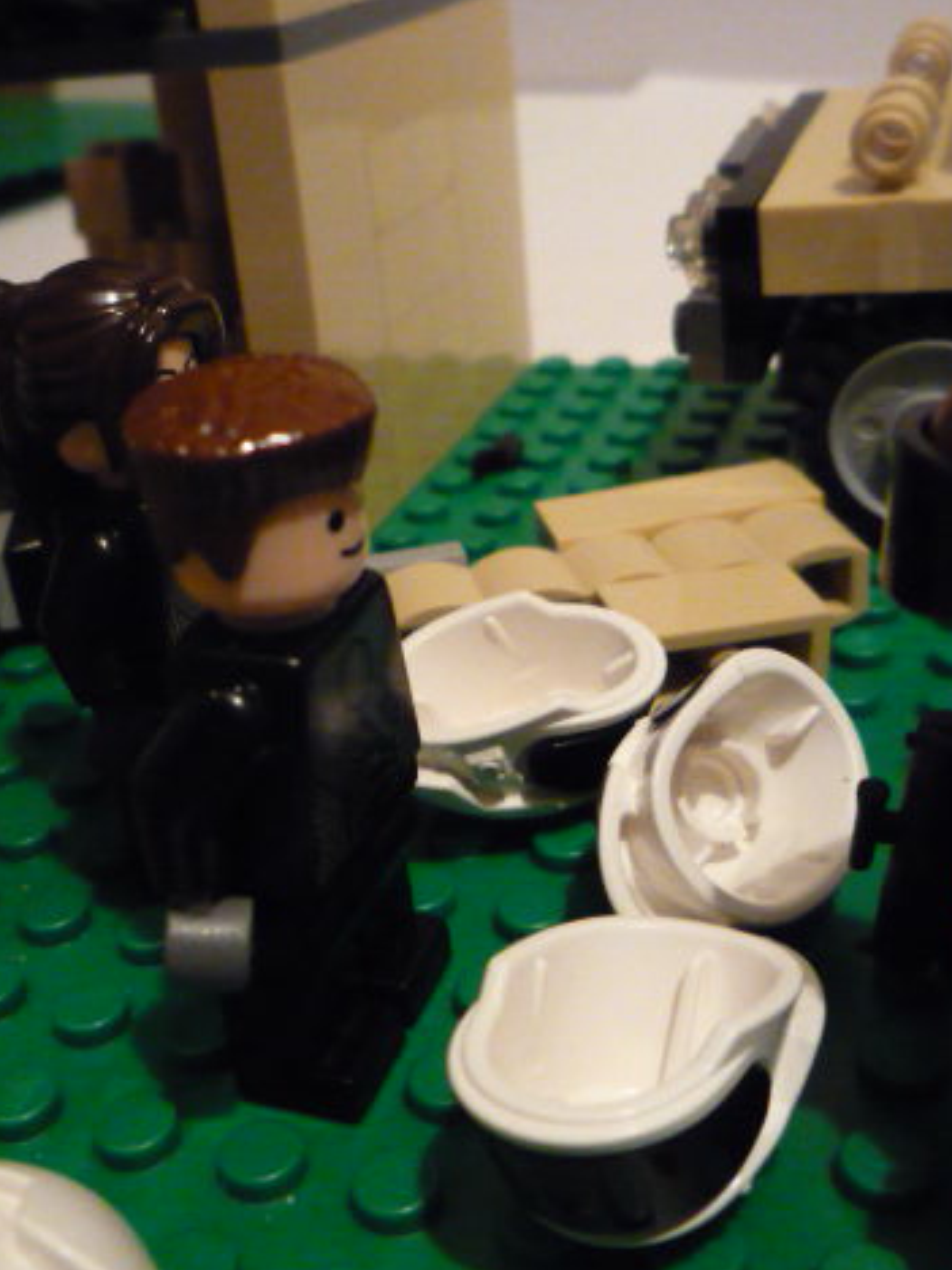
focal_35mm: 41
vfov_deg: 45.8
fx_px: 1503
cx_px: 418
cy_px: 646
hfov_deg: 35.1
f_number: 3.3
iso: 800
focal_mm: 5.2
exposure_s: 1/20
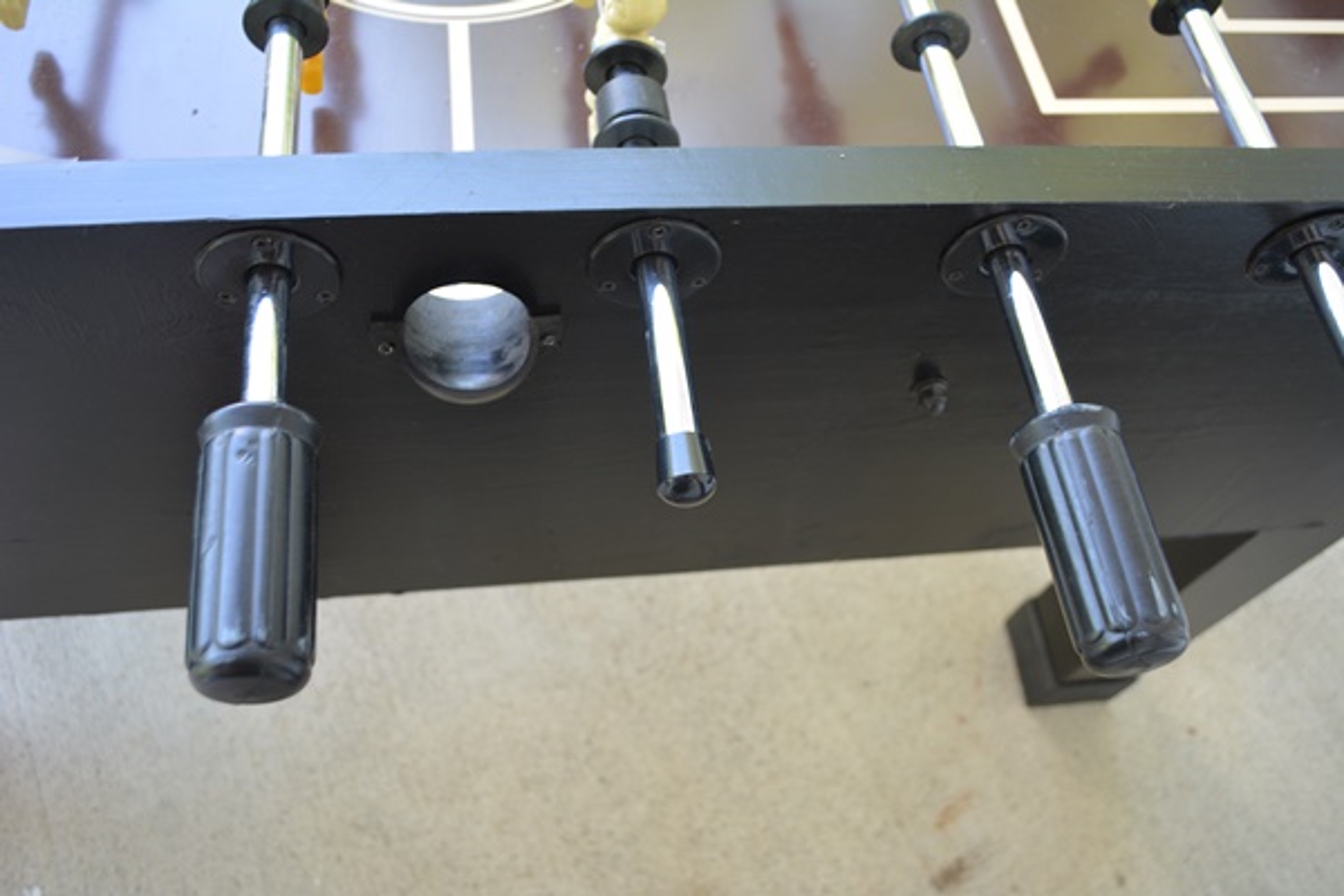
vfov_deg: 43.6
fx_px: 1120
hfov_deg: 61.9
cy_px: 448
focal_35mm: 30
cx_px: 672
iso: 400
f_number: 4.5
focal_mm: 20
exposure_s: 1/80
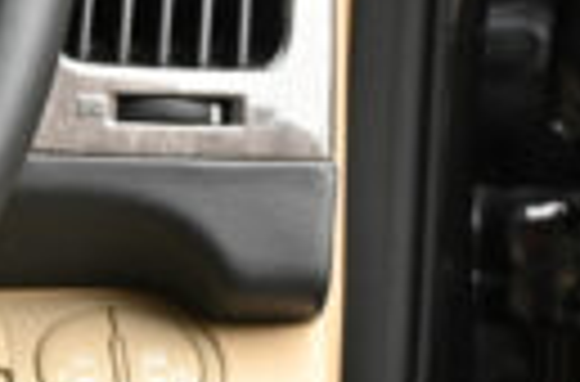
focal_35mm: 259
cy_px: 326
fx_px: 4157
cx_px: -1129
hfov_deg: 7.2
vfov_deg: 5.3
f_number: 7.1
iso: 640
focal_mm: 32.5
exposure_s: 1/125
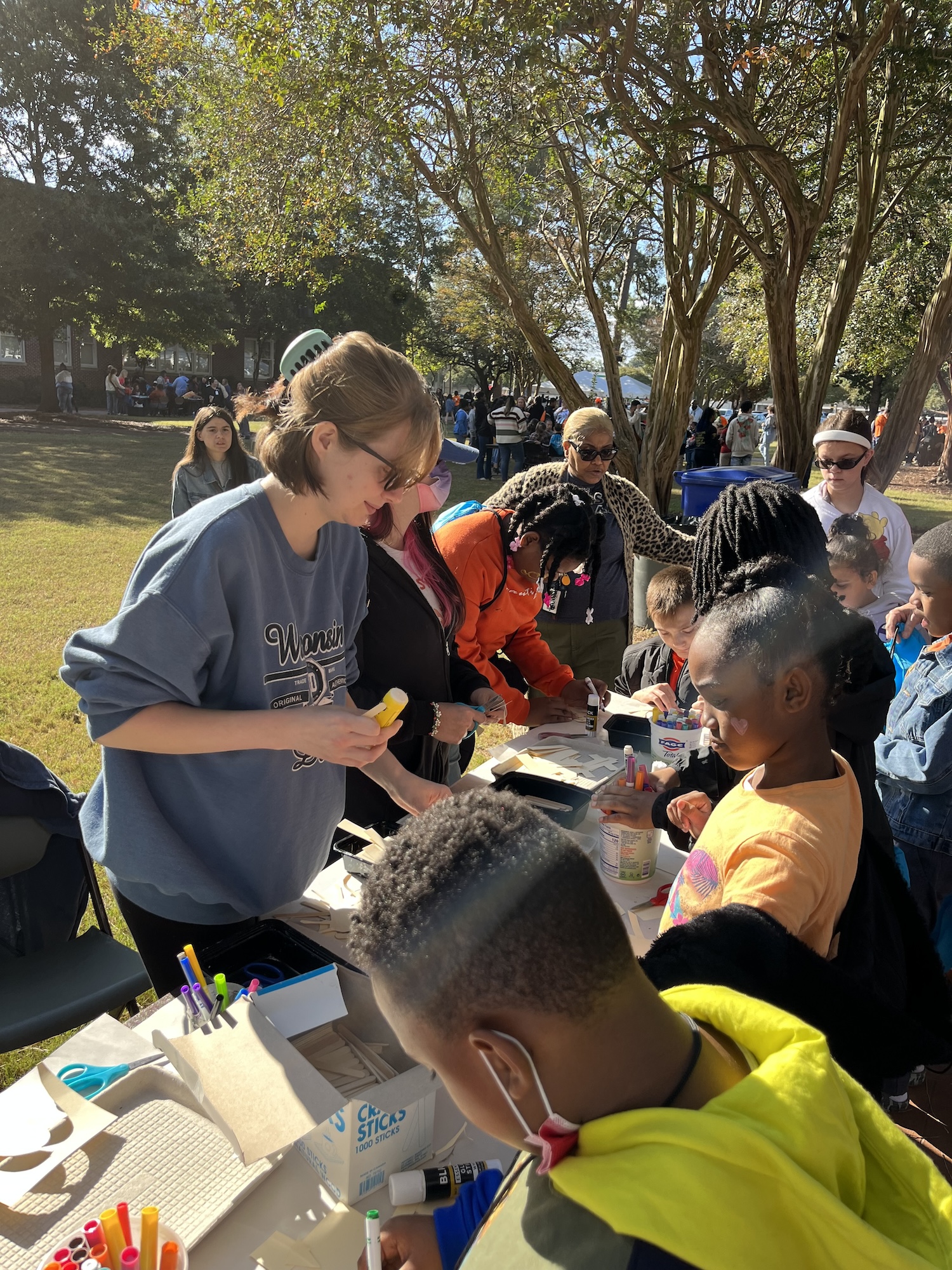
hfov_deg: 53.1
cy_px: 635
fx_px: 953
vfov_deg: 67.3
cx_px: 476
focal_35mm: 26
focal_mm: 5.1
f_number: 1.6
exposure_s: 1/639
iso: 50
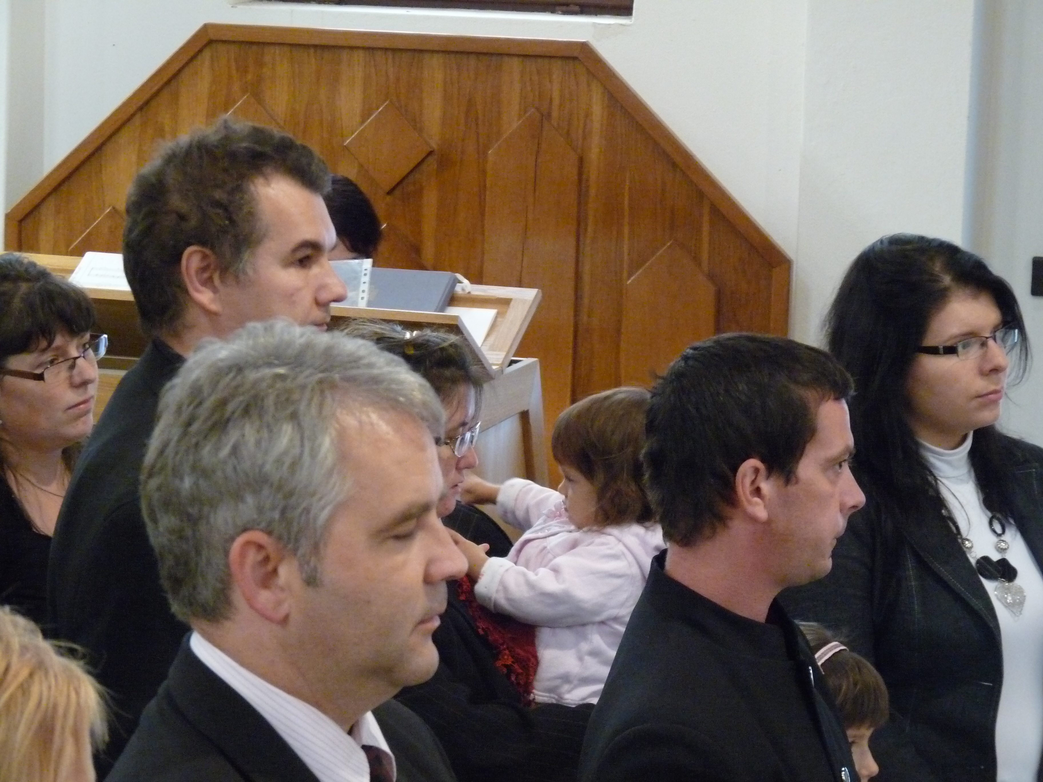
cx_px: 522
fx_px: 3887
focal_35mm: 129
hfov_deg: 15.3
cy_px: 391
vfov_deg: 11.5
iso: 800
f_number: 3.6
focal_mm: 23
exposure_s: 1/25
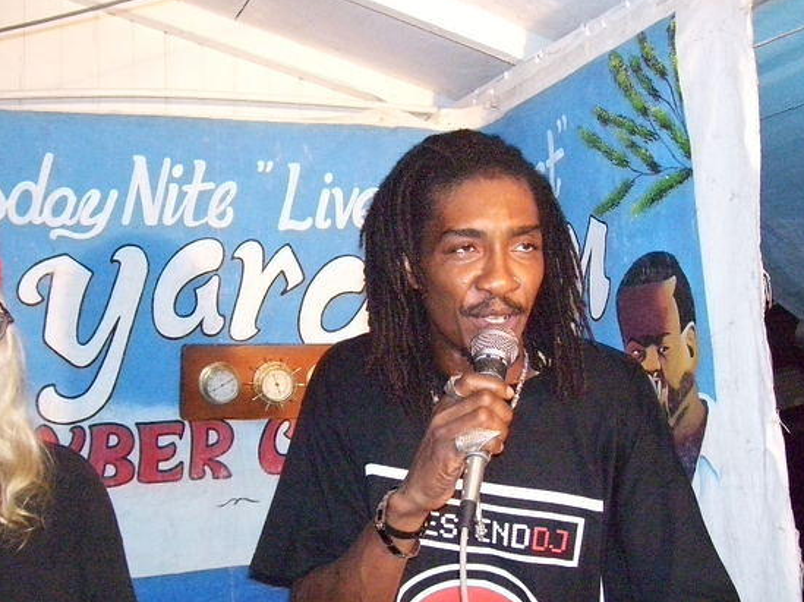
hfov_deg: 44.8
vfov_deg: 34.3
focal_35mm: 42
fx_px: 975
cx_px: 420
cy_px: 311
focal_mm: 6
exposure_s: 1/125
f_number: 2.7
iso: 1250
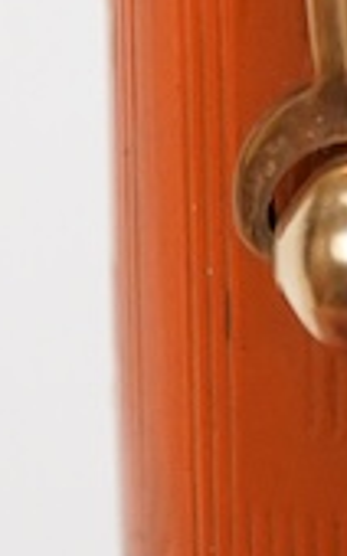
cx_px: 583
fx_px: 4592
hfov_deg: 4.3
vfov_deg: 6.6
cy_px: -708
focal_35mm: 303
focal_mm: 30
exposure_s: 1/200
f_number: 10
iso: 2500
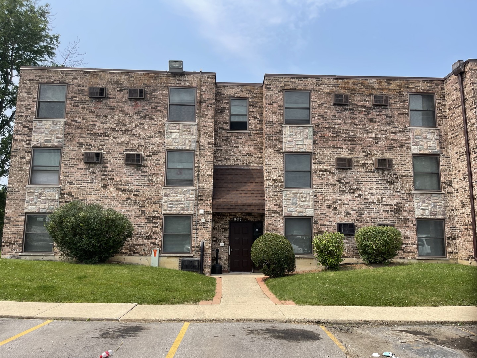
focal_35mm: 26
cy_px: 179
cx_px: 238
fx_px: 358
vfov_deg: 53.1
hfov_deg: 67.3
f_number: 1.6
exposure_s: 1/3257
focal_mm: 5.1
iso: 32
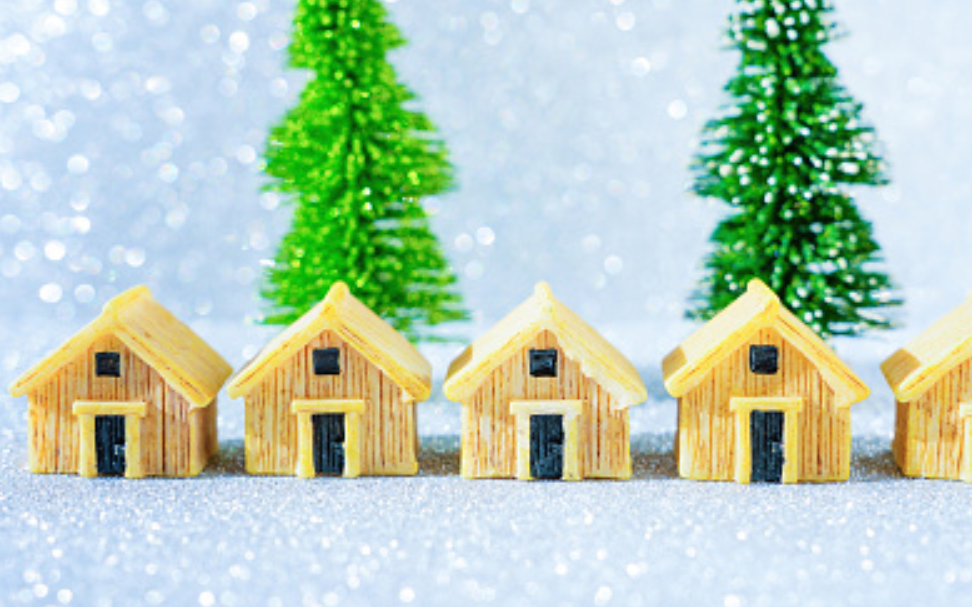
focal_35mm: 52
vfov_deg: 24.7
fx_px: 1377
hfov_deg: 38.8
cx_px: 551
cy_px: 204
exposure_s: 1/250
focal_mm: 39
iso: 100
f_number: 5
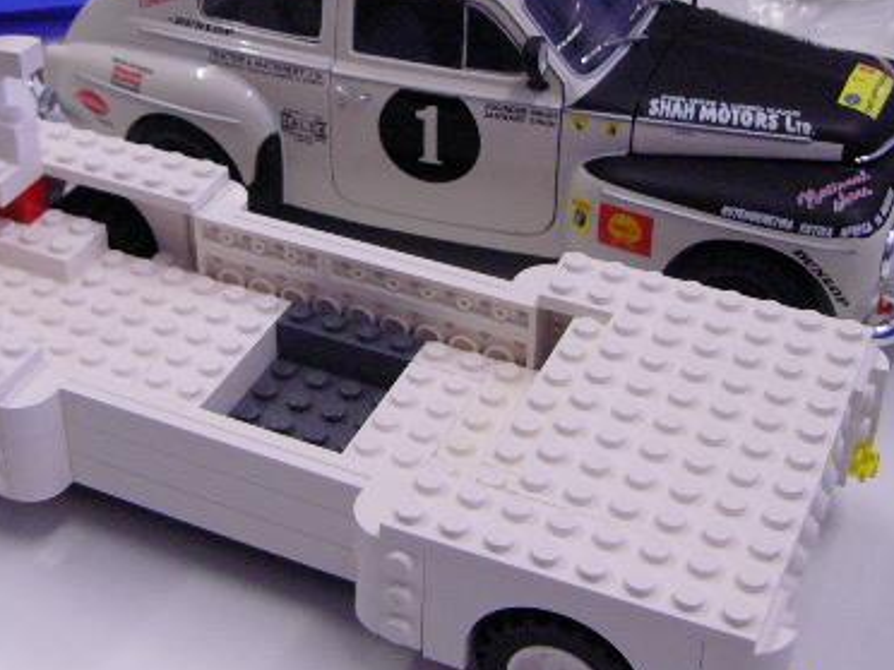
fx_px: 1601
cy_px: 199
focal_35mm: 62
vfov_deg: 23.5
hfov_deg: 31.0
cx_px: 322
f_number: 2.8
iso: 200
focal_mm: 6
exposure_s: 1/50
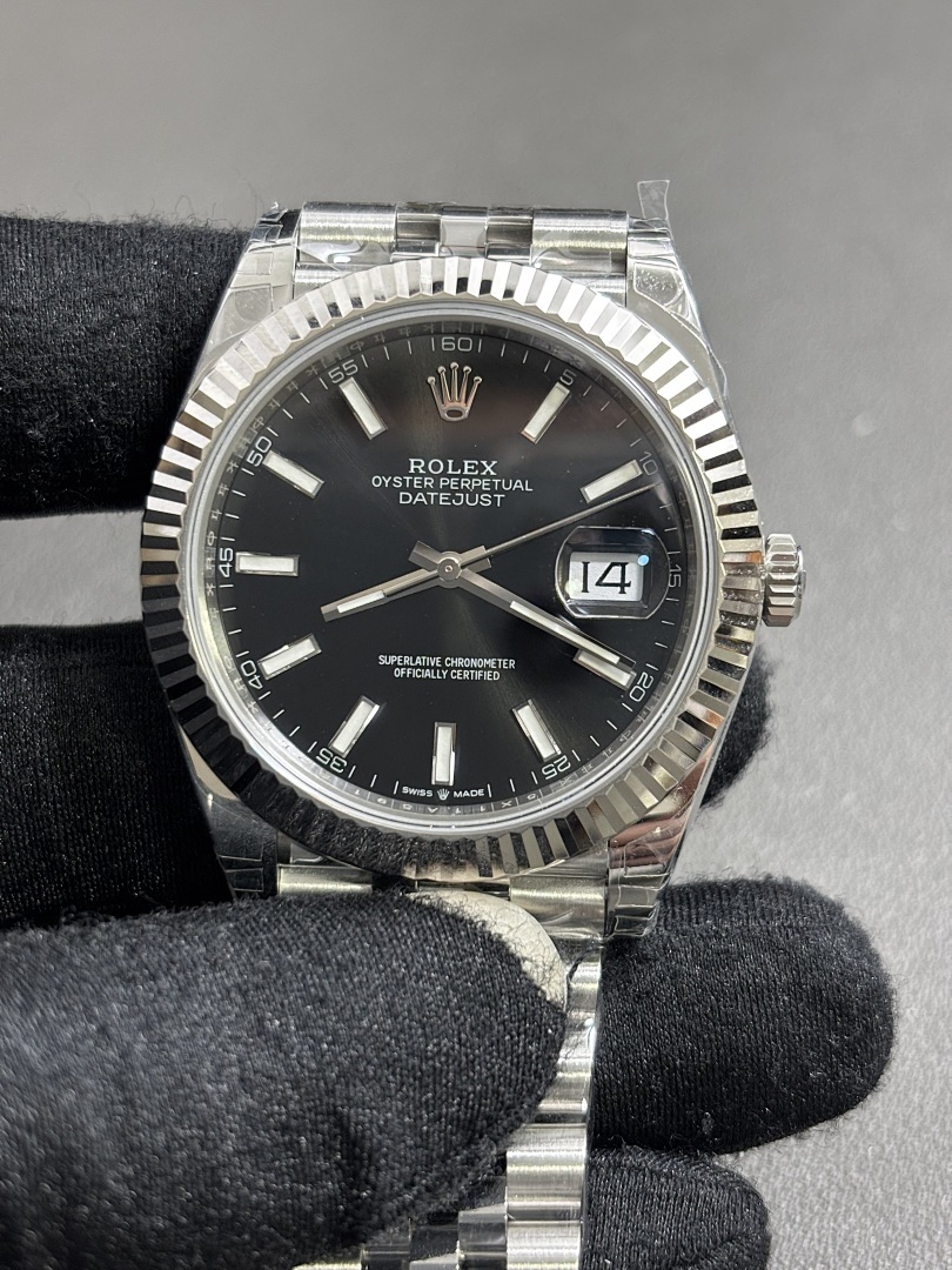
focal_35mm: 52
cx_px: 476
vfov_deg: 36.8
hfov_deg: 28.0
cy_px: 635
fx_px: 1907
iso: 160
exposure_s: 1/46
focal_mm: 5.96
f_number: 1.6
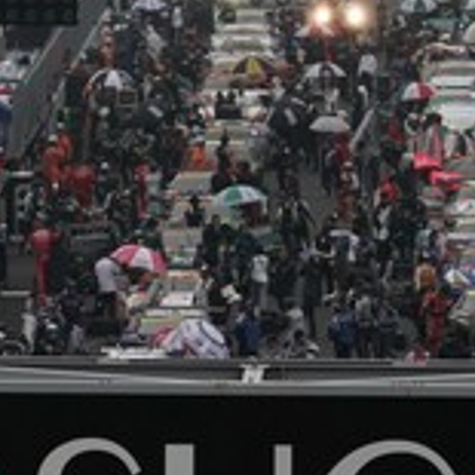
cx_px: 303
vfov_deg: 2.1
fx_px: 13211
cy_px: 405
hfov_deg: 2.1
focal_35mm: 851
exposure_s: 1/640
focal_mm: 216
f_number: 5.6
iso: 800
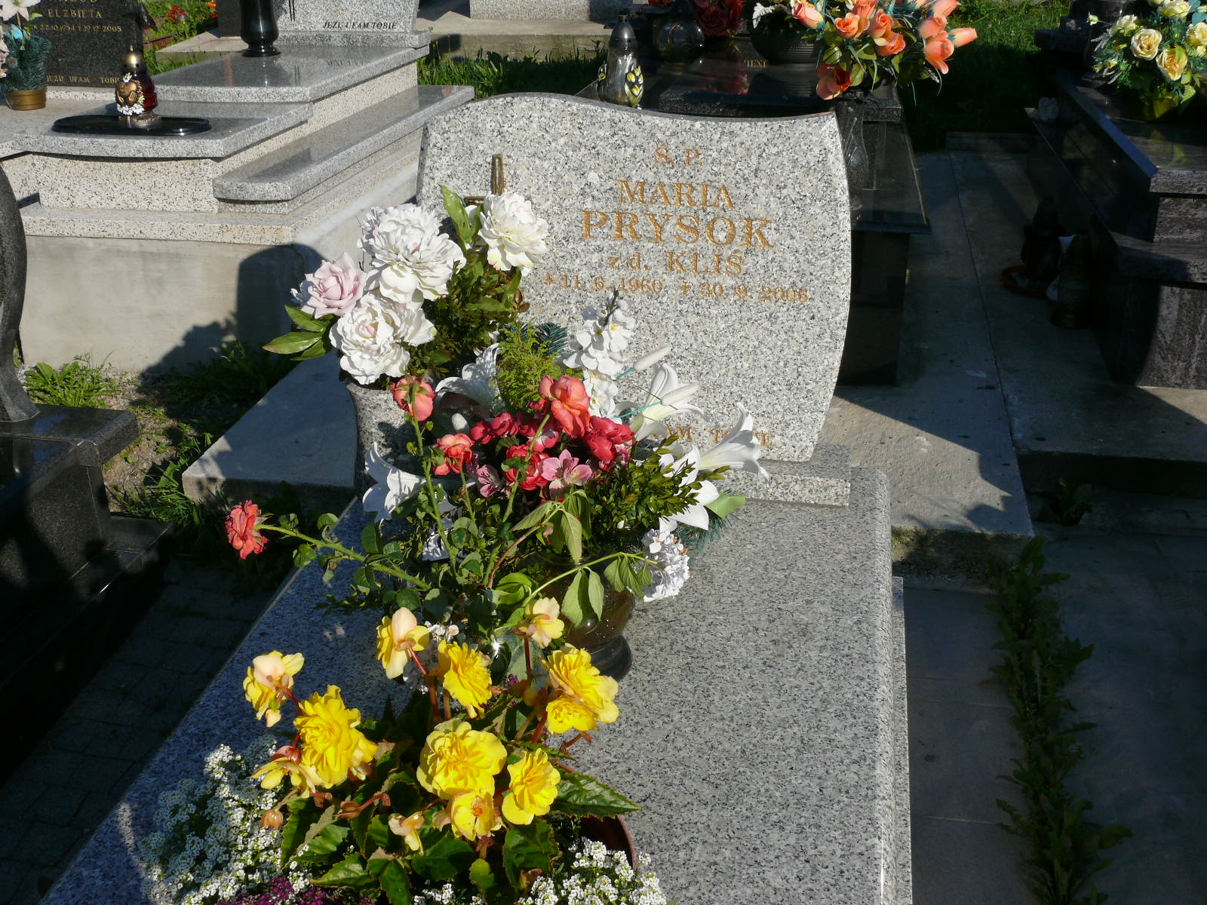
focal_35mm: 35
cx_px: 604
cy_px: 452
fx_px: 1220
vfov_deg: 40.7
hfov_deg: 52.6
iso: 100
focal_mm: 7.4
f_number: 6.3
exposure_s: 1/500
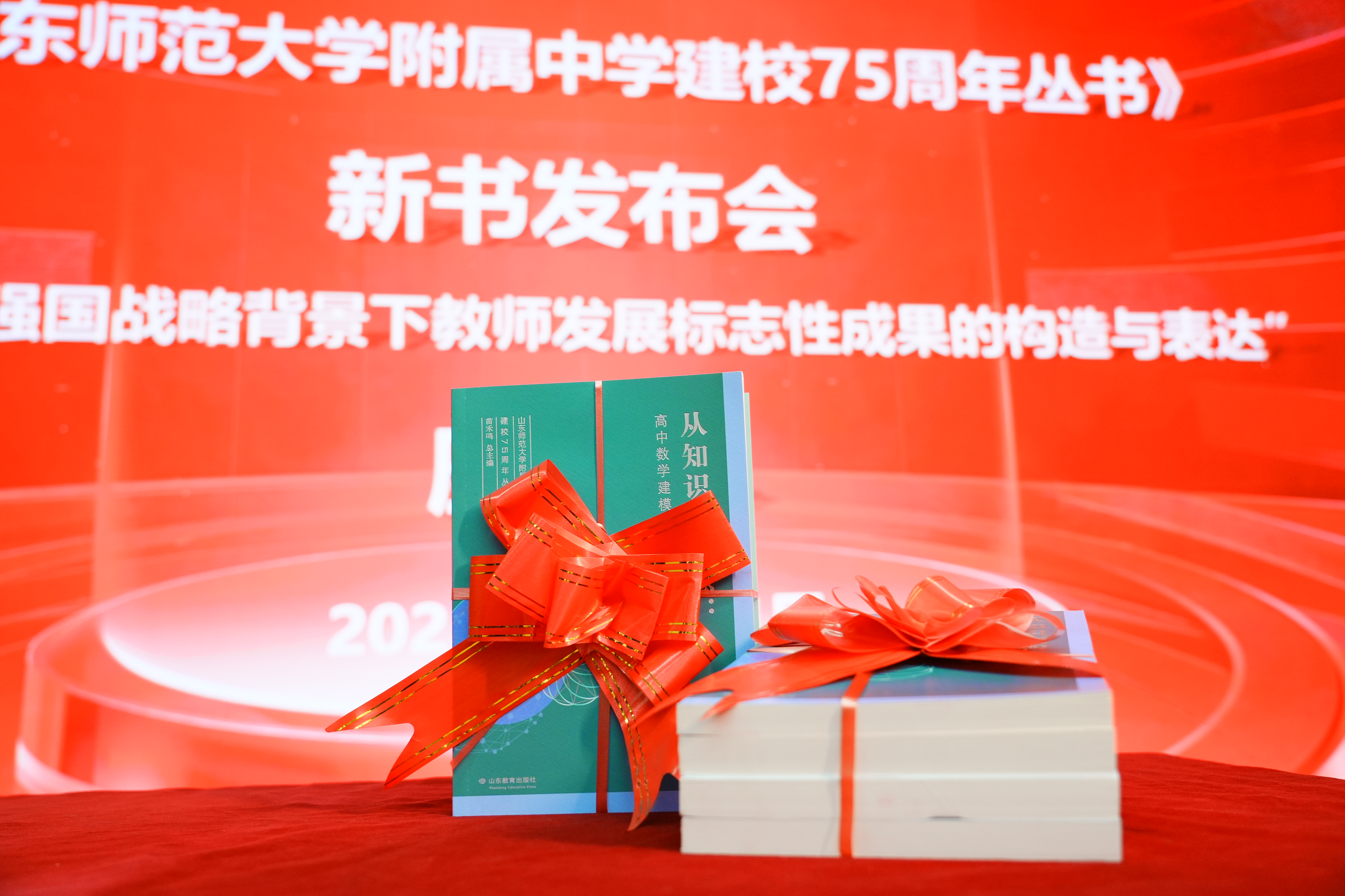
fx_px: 1121
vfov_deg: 43.6
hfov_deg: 61.9
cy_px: 448
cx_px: 672
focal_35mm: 30
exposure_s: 1/160
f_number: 4.5
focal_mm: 30
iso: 1250
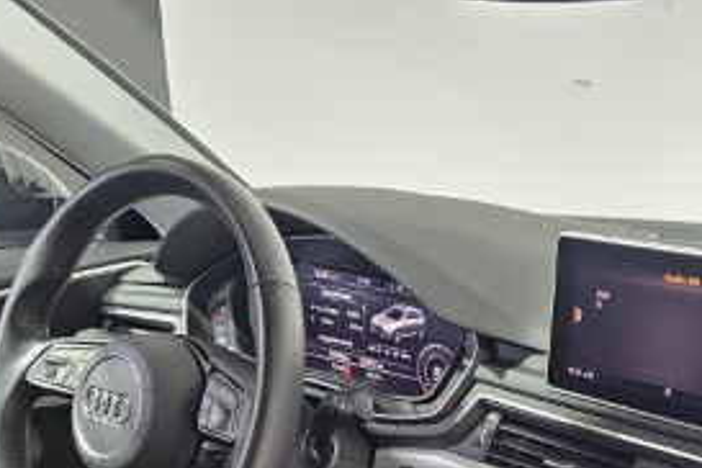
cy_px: 615
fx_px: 1092
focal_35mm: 56
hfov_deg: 35.5
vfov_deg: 21.7
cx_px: 417
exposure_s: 1/50
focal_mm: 6.3
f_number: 1.7
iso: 640
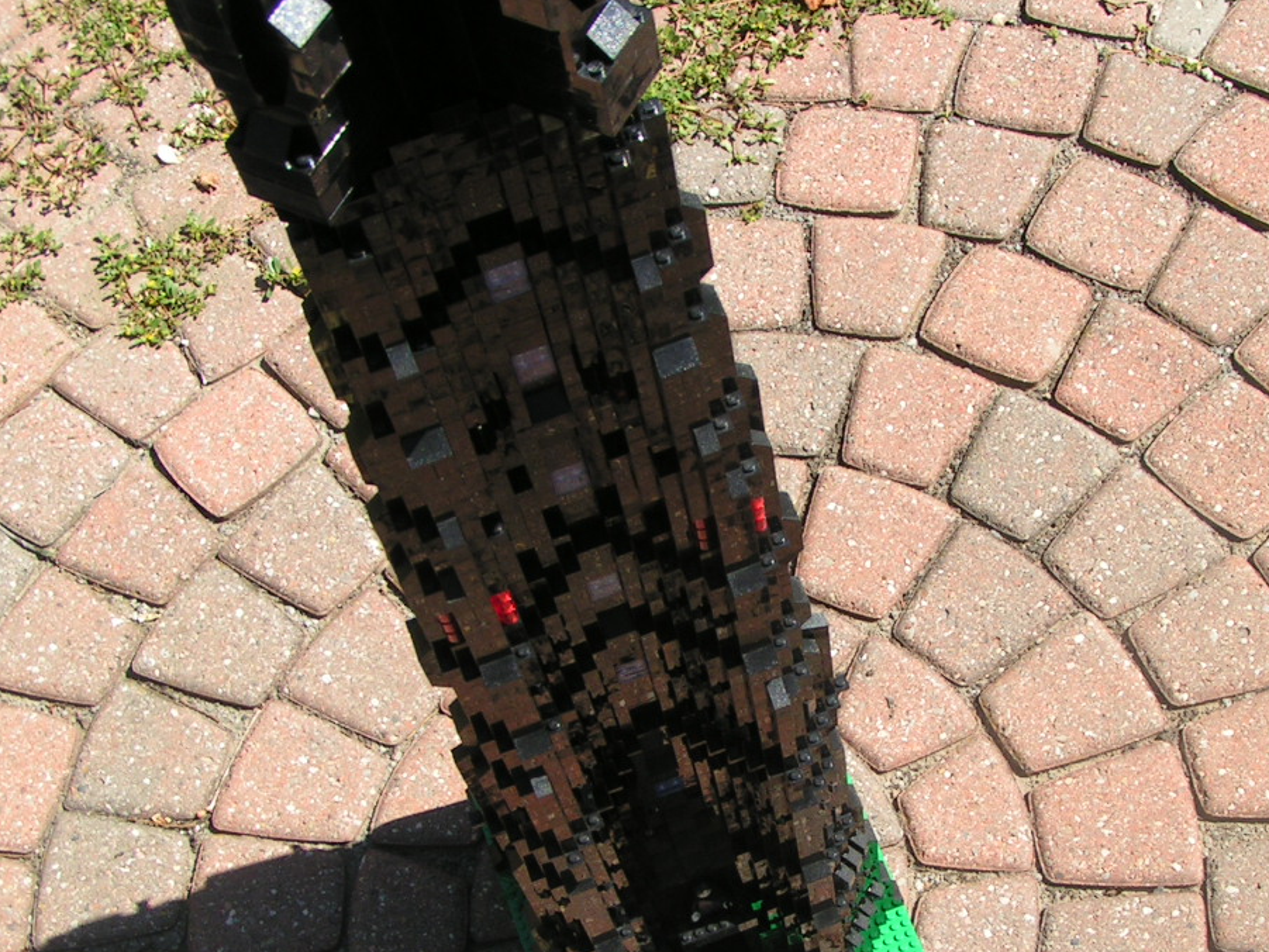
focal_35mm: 54
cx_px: 742
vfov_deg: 26.9
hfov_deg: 35.4
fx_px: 1980
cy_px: 630
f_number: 5.6
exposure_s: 1/200
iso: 50
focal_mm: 5.8
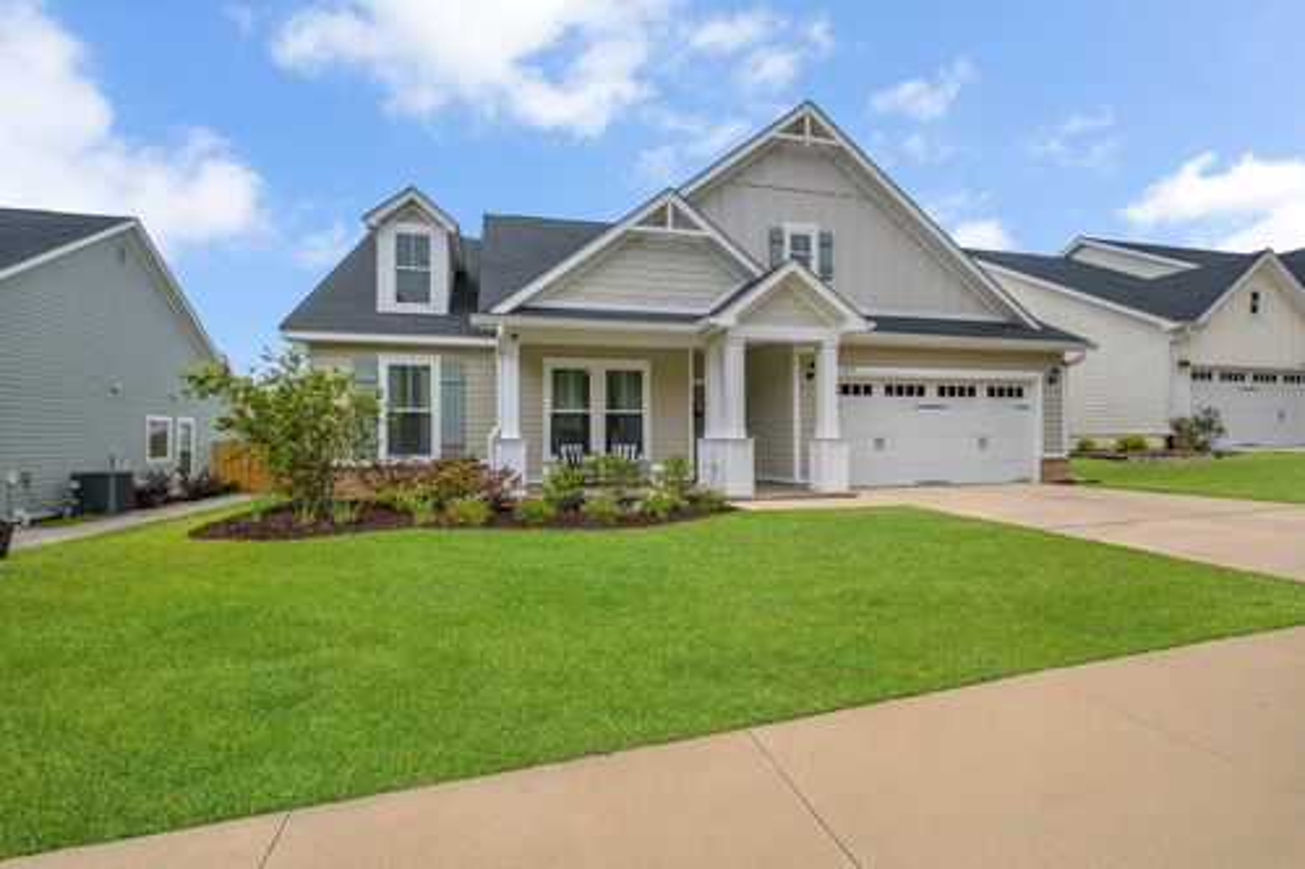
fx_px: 580
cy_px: 434
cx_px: 652
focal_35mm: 16
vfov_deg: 73.7
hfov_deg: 96.8
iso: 250
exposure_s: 1/850
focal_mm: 10.5
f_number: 8
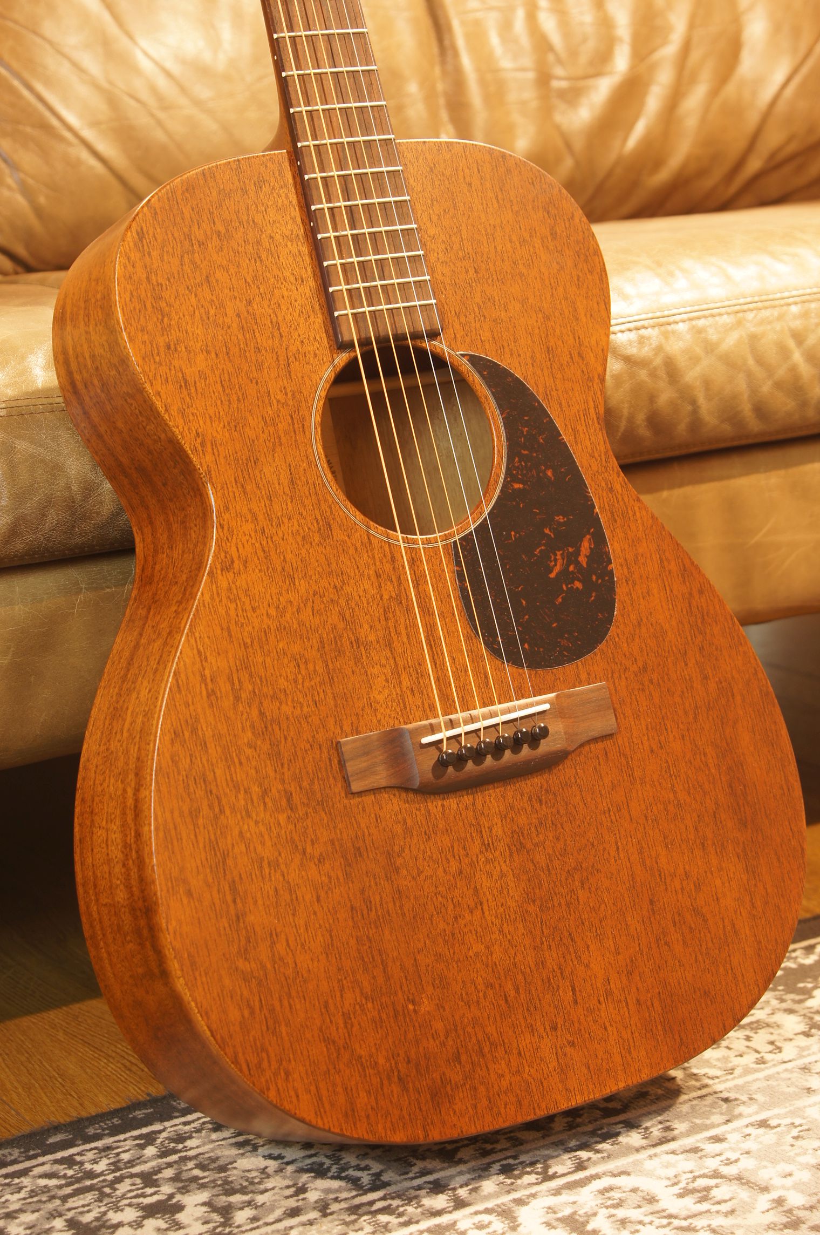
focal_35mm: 75
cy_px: 618
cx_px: 410
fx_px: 2569
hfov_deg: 18.1
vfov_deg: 27.0
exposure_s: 1/5
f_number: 6.3
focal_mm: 50
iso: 100
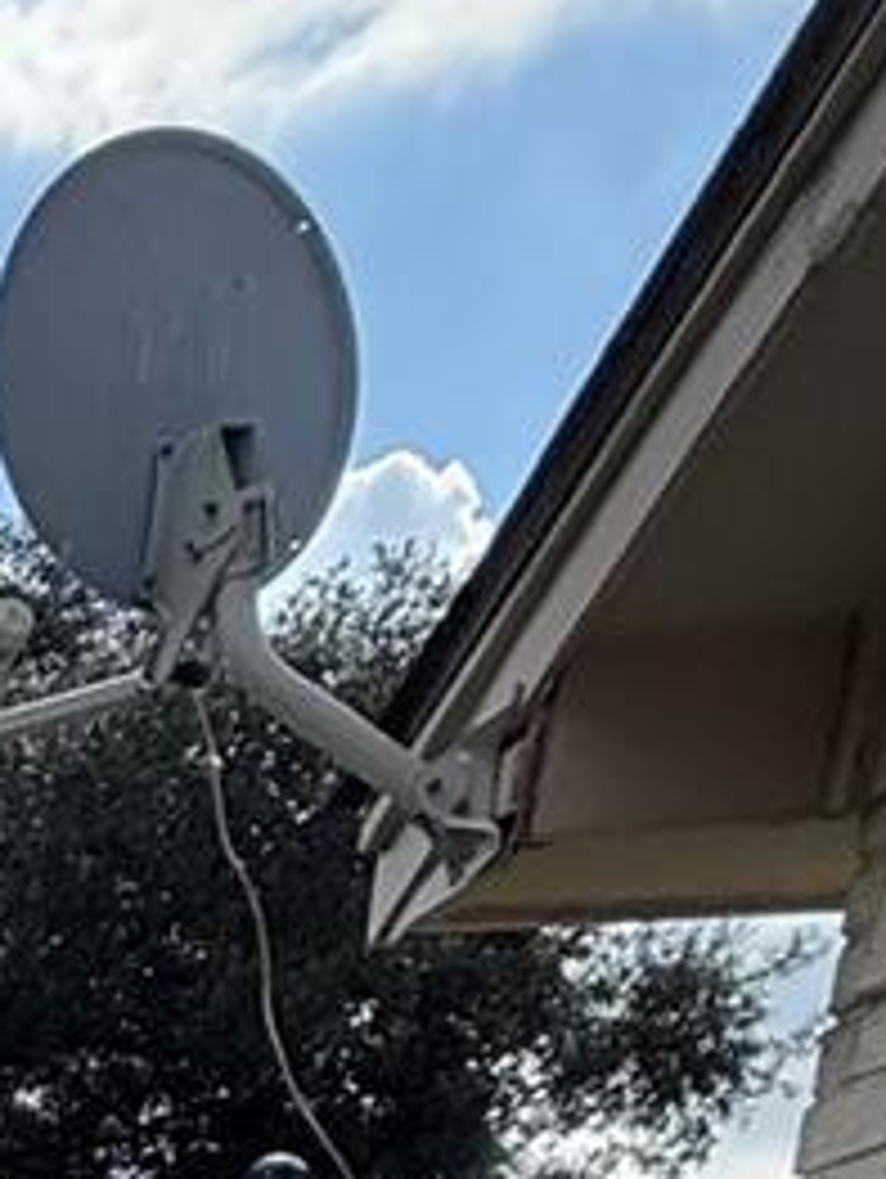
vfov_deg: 18.0
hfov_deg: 12.0
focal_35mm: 82
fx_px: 2794
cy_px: 2218
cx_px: -1570
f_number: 2.2
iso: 80
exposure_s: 1/1698
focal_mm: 2.22
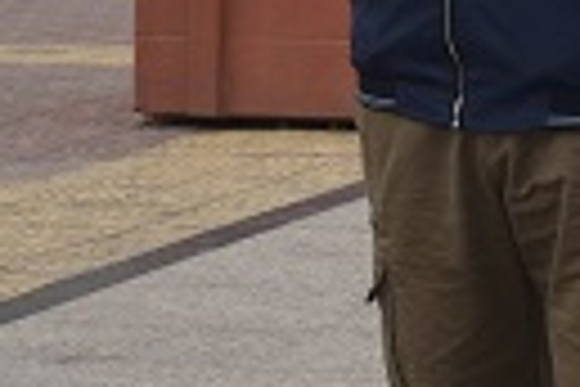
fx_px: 3963
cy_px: -148
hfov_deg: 7.6
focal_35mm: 246
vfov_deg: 5.5
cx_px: 1529
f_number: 6.3
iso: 100
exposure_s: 1/160
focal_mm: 22
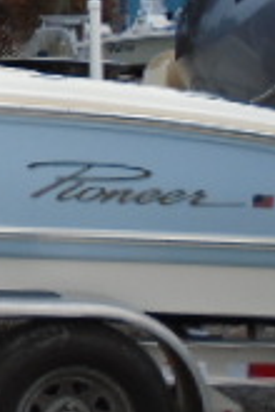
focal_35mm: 105
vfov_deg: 19.2
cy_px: 57
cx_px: -320
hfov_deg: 11.4
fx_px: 1203
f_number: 3.2
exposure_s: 1/640
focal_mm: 4.6
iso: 100
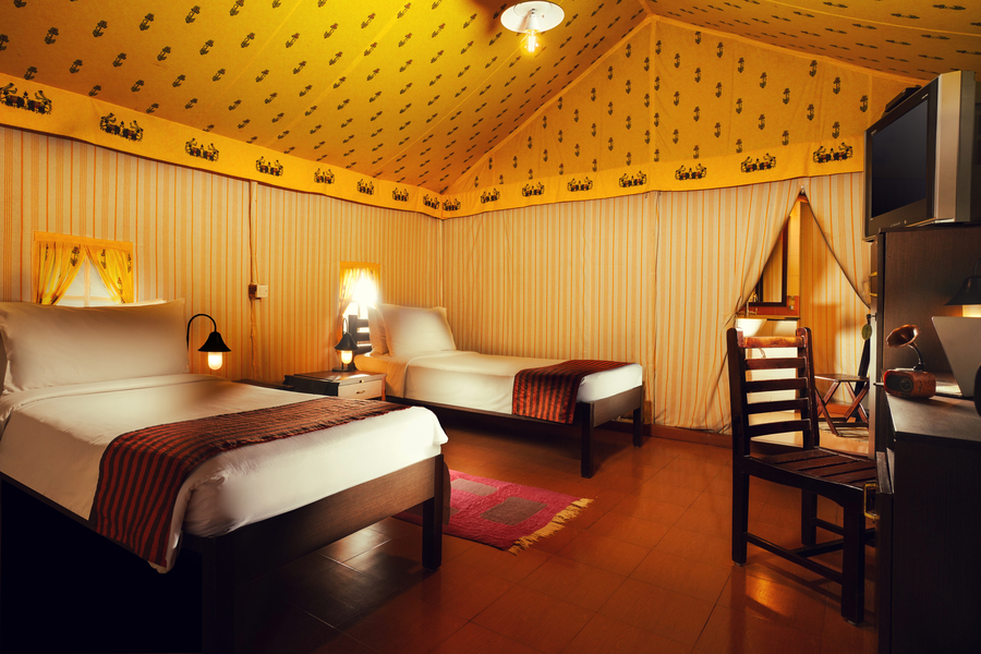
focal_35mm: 18
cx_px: 490
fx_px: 490
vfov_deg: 67.4
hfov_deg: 90.0
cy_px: 327
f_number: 13
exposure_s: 1/25
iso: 640
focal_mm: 18
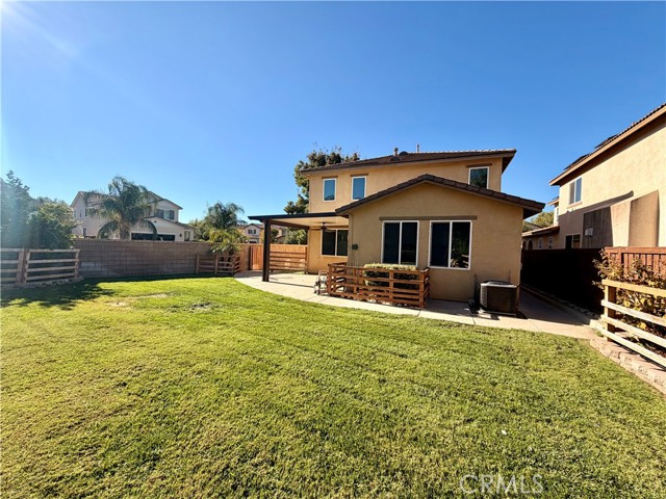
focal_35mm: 14
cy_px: 250
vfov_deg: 85.7
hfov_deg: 102.1
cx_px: 333
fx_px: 269
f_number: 2.2
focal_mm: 2.22
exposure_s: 1/770
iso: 25
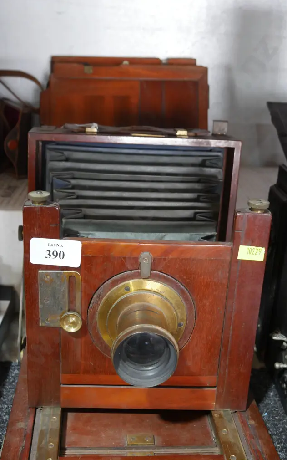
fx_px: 538
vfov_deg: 46.2
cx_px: 131
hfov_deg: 29.8
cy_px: 229
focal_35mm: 43
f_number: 4.4
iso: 1250
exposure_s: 1/60
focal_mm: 20
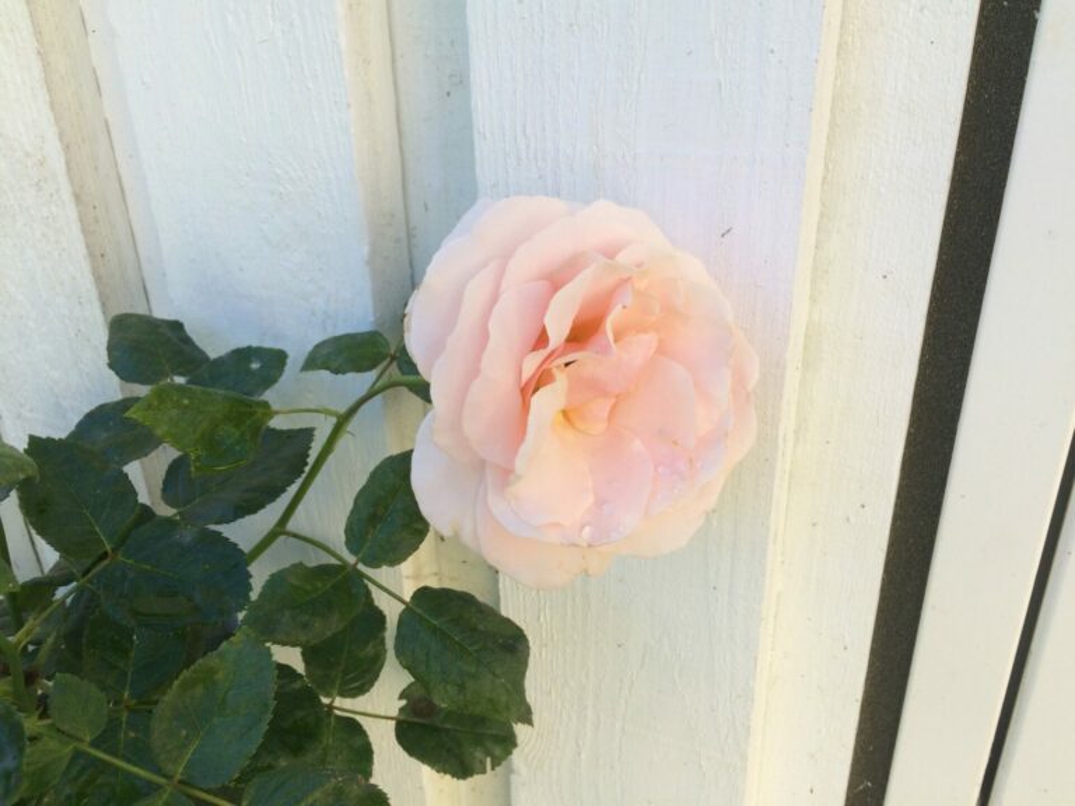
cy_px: 403
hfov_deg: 61.7
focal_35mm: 29
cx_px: 538
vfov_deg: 48.2
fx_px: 901
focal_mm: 4.15
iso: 32
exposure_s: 1/297
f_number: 2.2
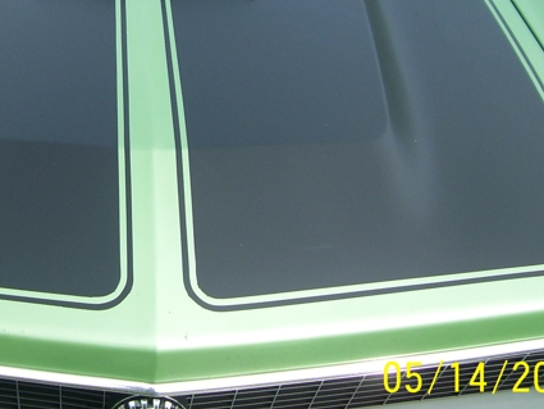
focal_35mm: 64
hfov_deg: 29.7
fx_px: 1006
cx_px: 120
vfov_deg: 22.7
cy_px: 87
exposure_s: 1/750
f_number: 2.7
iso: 80
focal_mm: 5.6
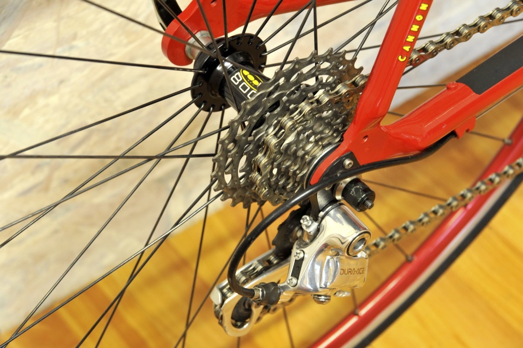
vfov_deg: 13.0
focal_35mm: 105
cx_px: 262
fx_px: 1524
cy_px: 174
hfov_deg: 19.5
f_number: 11
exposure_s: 1/1.3
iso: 800
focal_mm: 105
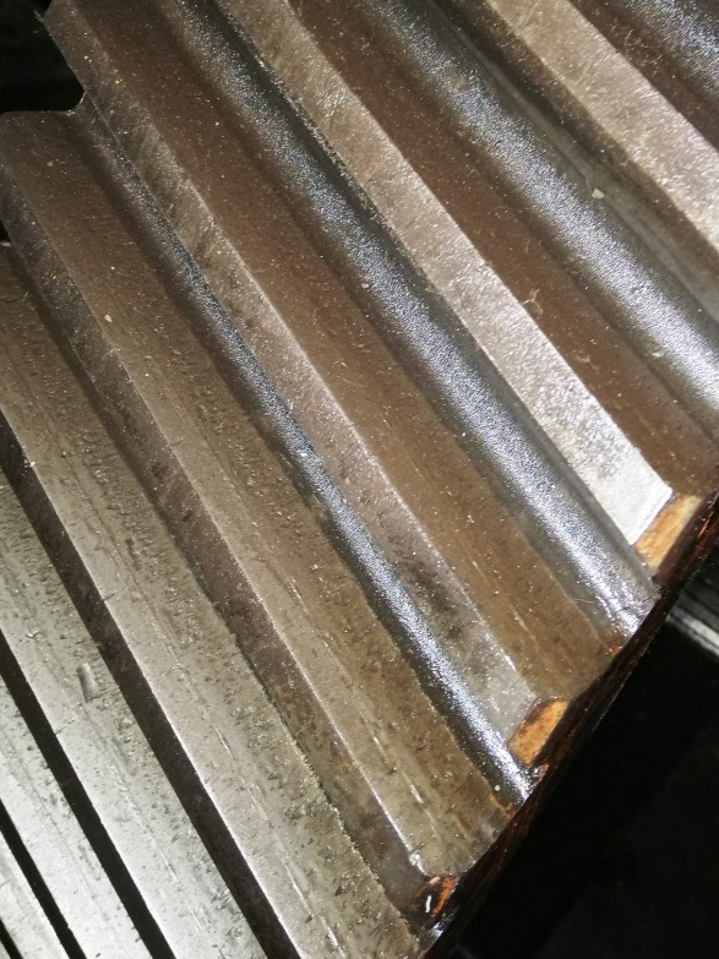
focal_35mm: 34
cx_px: 336
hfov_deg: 41.8
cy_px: 370
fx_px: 942
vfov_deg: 53.5
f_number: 2.2
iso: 200
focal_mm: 3.81
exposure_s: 1/33.3
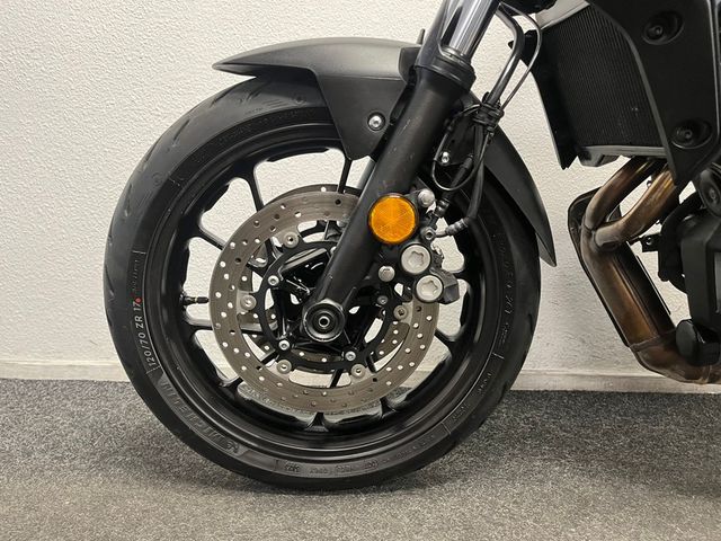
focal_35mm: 26
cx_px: 360
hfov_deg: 67.3
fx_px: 542
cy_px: 270
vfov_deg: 53.1
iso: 320
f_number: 1.6
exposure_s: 1/50
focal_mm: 5.1
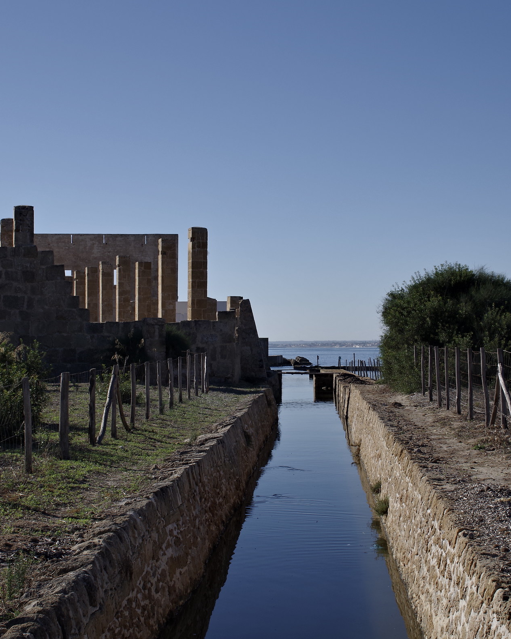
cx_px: 284
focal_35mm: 60
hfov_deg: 25.4
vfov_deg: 31.5
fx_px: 1135
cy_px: 321
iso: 100
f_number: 13
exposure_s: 1/125
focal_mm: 28
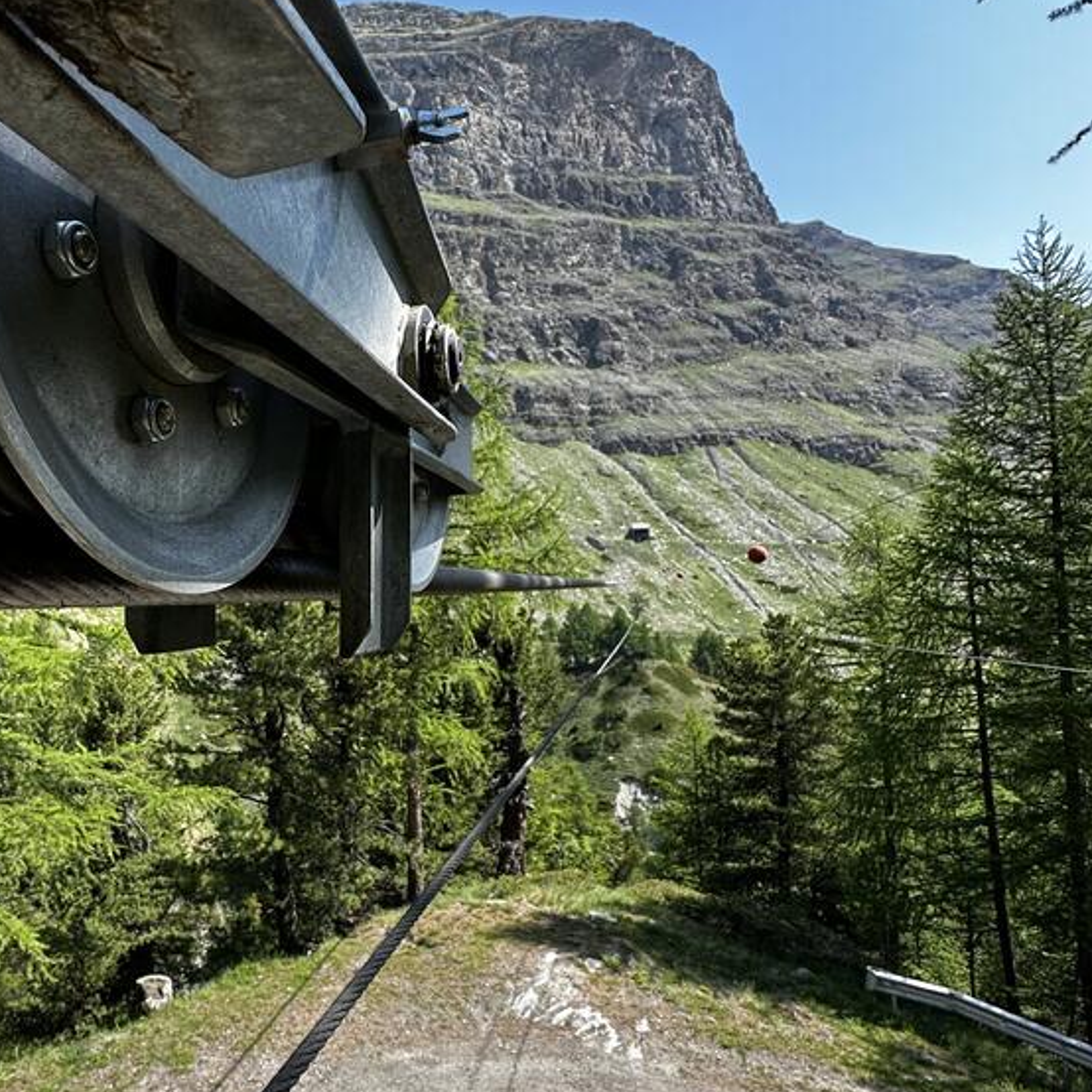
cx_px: 342
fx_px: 821
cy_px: 580
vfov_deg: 67.2
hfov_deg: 65.0
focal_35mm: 23
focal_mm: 2.22
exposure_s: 1/481
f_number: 2.2
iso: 40
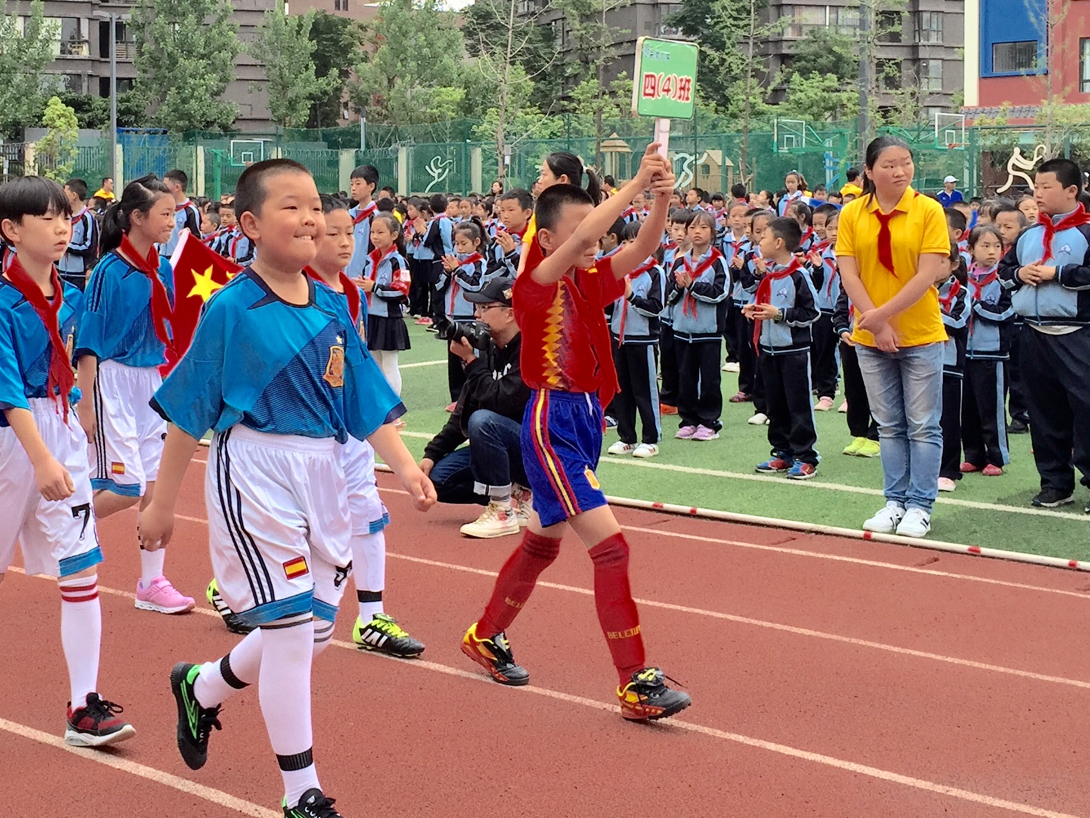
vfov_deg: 25.9
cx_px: 308
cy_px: 257
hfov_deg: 33.8
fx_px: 1764
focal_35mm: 56
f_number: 2.2
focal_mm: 4.15
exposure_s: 1/465
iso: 32
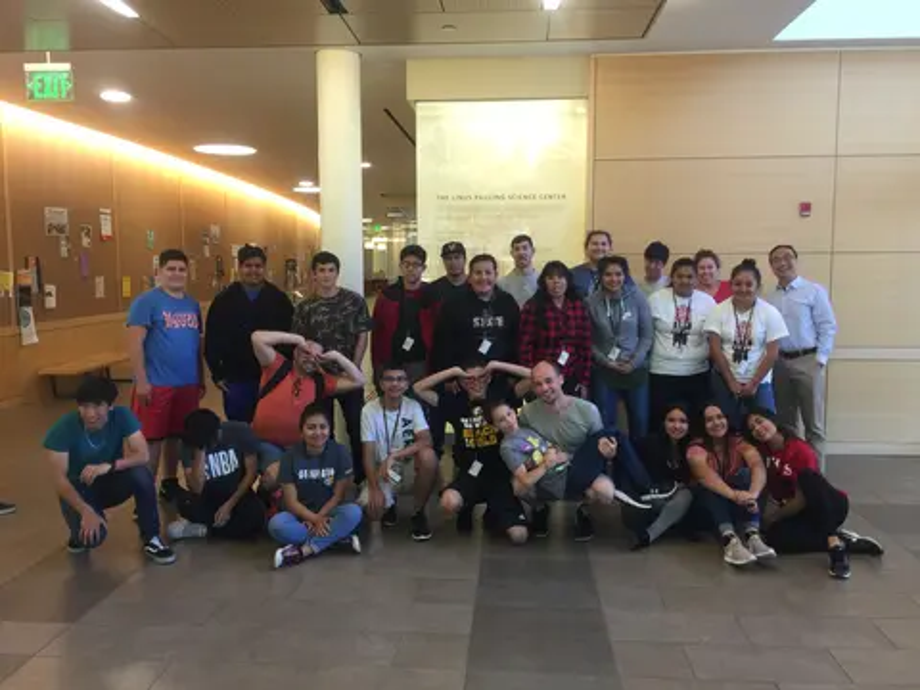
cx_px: 460
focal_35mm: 29
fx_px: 771
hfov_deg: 61.7
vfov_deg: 48.2
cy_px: 345
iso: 32
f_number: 2.2
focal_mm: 4.15
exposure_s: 1/15
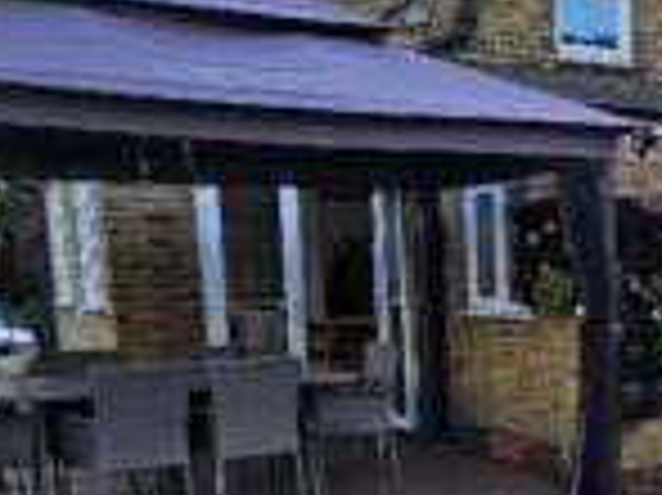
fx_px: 1013
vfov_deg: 26.4
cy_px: 464
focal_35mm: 53
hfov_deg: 32.9
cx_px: 676
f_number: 2.2
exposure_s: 1/400
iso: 32
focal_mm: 1.74
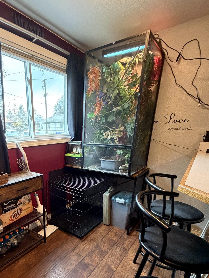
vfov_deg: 75.6
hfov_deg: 60.9
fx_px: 169
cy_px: 193
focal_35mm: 21
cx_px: 59
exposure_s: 1/60
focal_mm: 2.22
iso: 800
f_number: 2.2
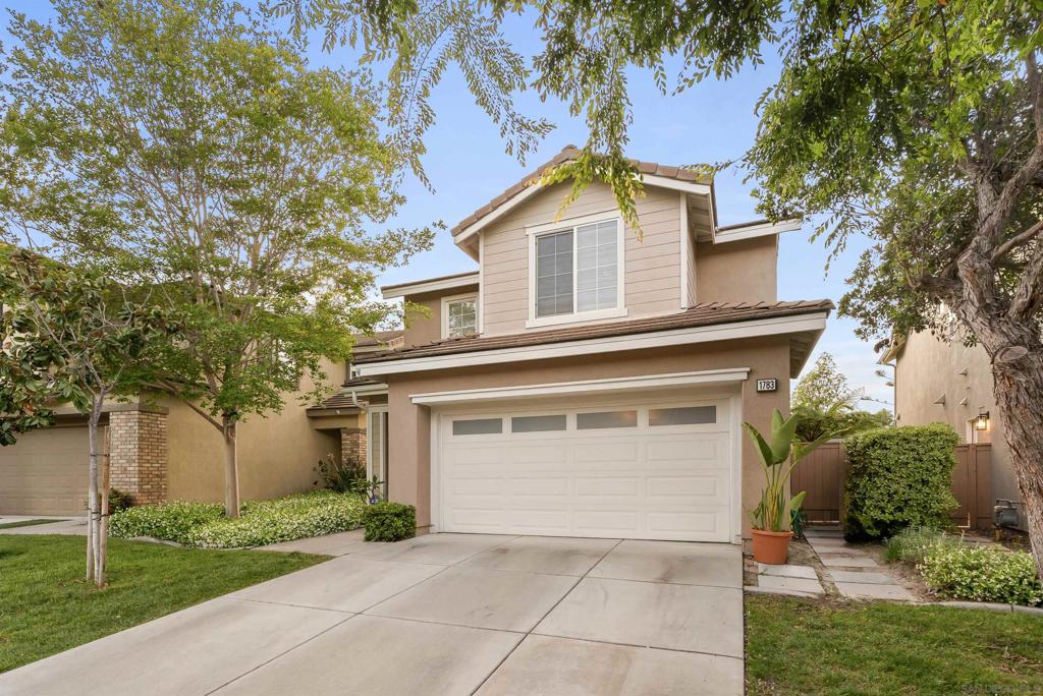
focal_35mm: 16
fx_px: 464
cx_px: 522
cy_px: 348
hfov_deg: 96.7
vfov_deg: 73.8
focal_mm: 16
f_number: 8
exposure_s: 1/40
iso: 500
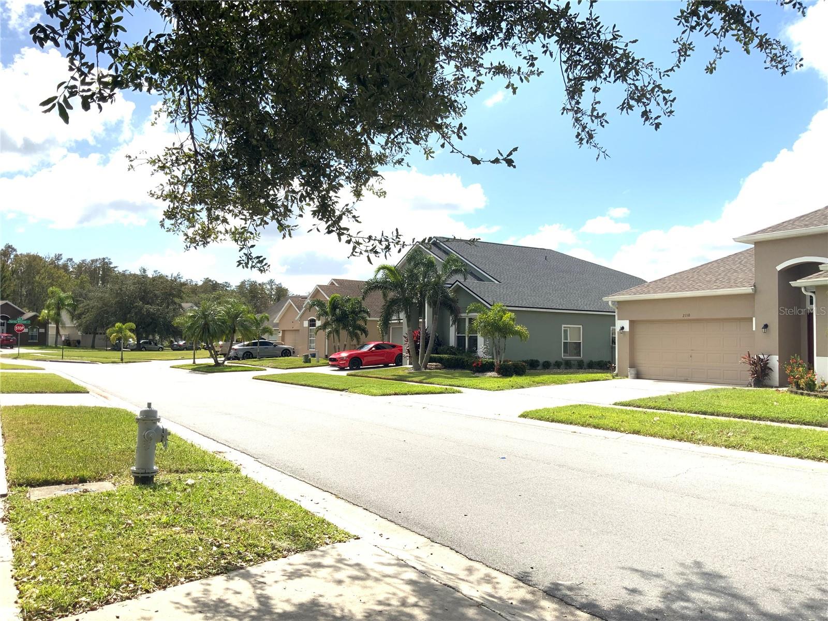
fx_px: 694
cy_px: 310
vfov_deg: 48.2
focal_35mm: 29
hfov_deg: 61.7
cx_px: 414
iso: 16
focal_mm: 3
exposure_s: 1/1534
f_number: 1.8
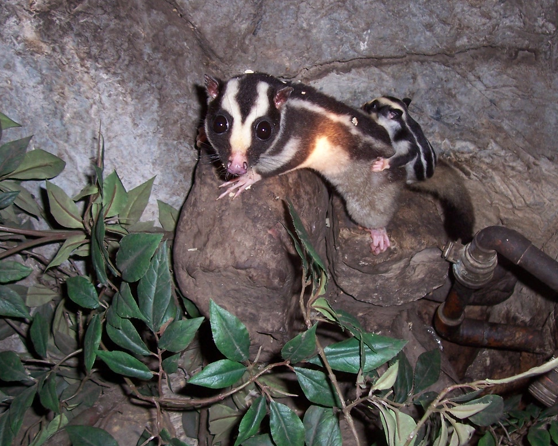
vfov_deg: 36.4
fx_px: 677
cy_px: 194
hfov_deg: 44.6
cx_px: 322
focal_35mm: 41
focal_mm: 5.6
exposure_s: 1/60
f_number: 2.7
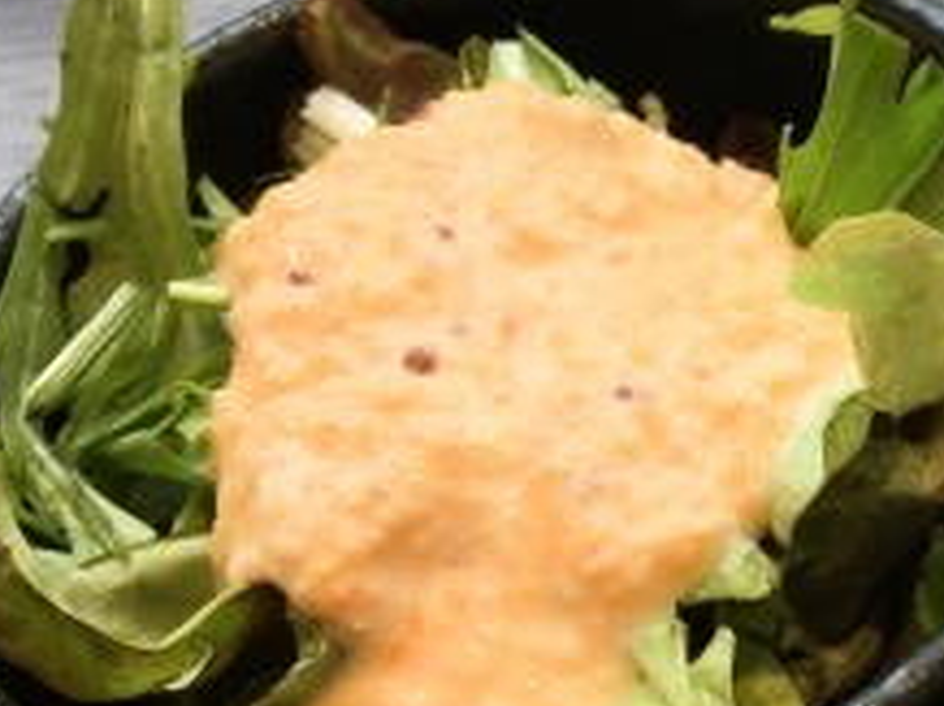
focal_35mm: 80
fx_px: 2179
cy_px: 351
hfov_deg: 22.7
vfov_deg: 18.4
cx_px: 1100
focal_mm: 4.15
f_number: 2.2
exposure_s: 1/239
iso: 25
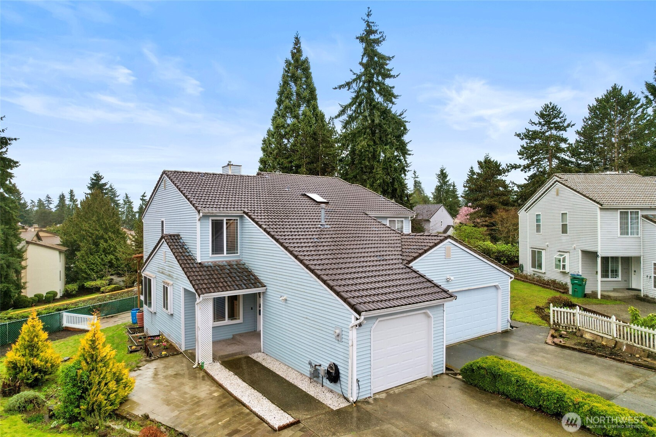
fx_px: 401
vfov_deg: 57.2
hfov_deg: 78.6
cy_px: 218
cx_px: 328
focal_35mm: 22
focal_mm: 8.38
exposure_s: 1/240
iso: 100
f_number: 2.8
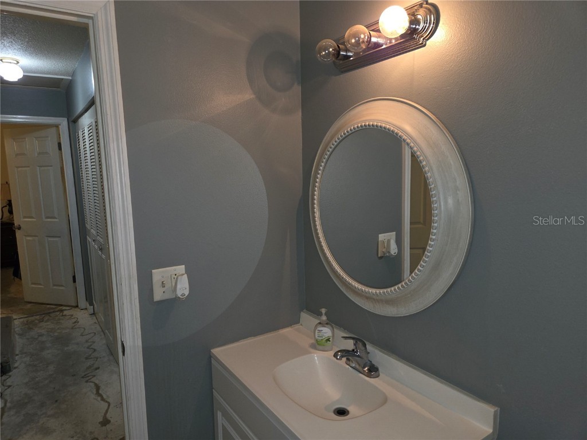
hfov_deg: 73.9
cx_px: 294
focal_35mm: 23
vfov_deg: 58.9
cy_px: 220
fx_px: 390
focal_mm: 5.4
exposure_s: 1/60
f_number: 1.8
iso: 125
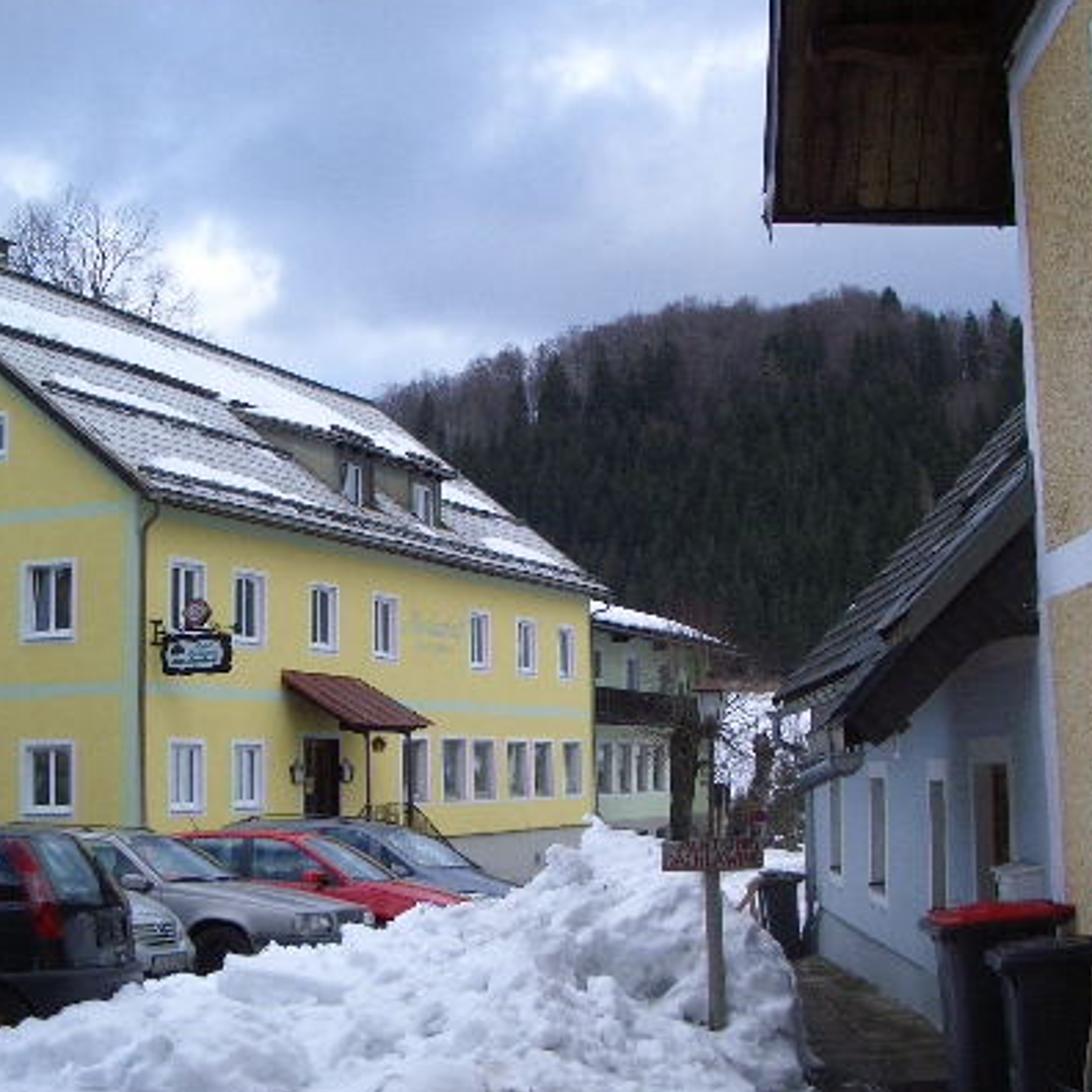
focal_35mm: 50
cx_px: 516
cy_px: 601
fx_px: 1785
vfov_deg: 34.0
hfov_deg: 34.0
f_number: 4.3
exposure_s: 1/200
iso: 50
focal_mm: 5.8
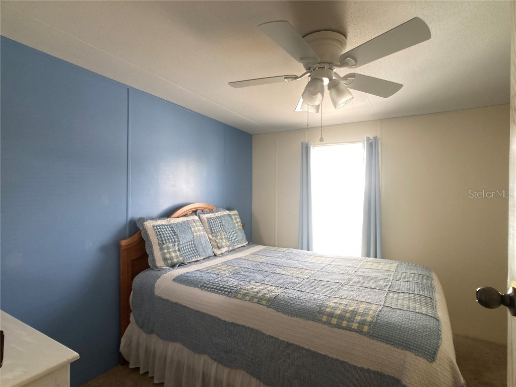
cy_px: 194
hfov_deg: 63.4
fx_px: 417
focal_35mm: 28
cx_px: 258
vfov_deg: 49.7
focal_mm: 3.99
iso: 80
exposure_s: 1/64
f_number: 1.8
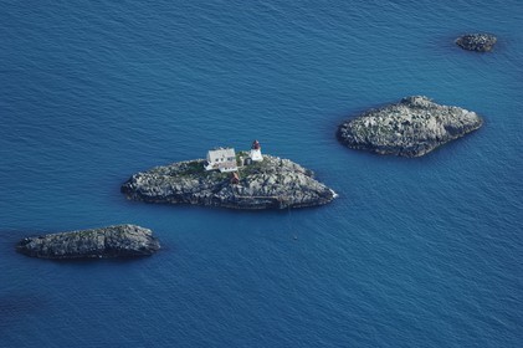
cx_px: 262
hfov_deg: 6.9
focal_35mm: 300
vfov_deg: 4.6
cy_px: 174
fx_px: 4355
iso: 100
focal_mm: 200
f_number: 4
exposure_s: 1/1000
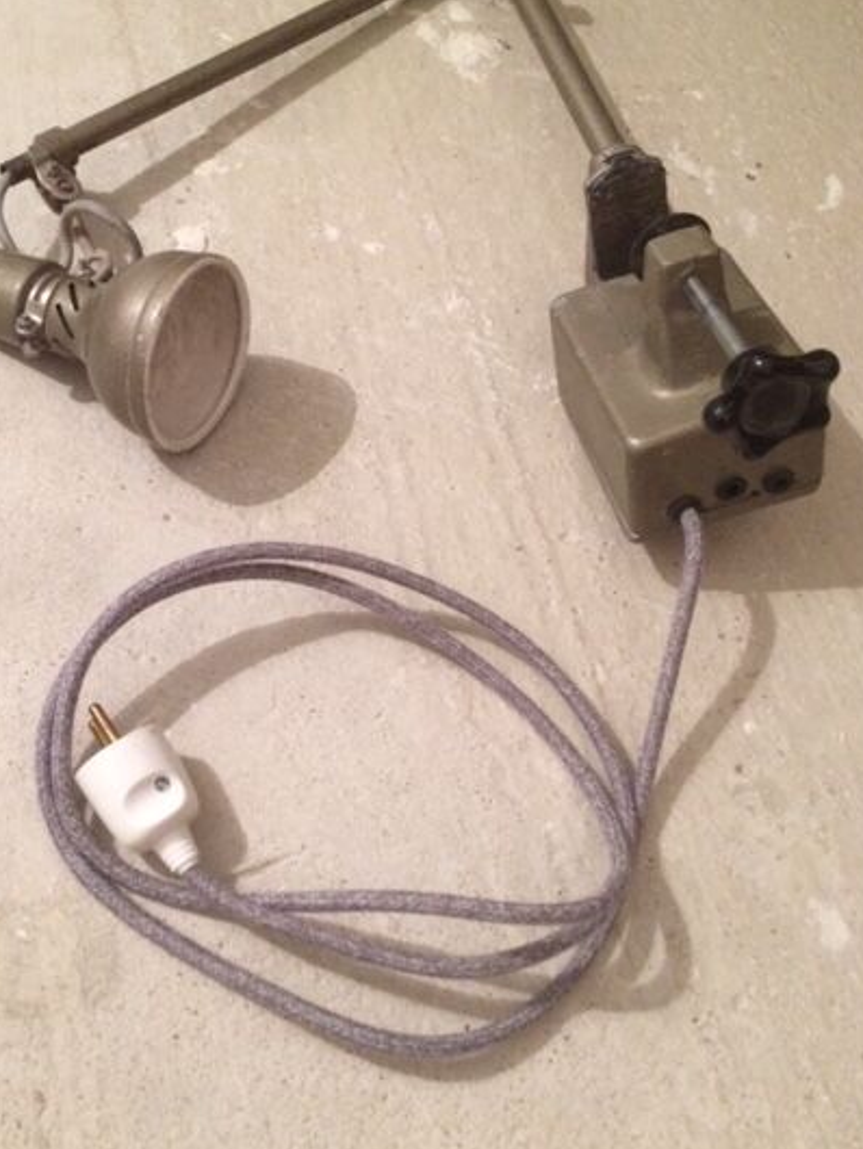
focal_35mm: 35
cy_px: 542
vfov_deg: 52.6
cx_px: 371
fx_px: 1162
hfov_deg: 40.6
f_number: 2.2
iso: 320
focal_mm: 4.15
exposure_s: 1/17
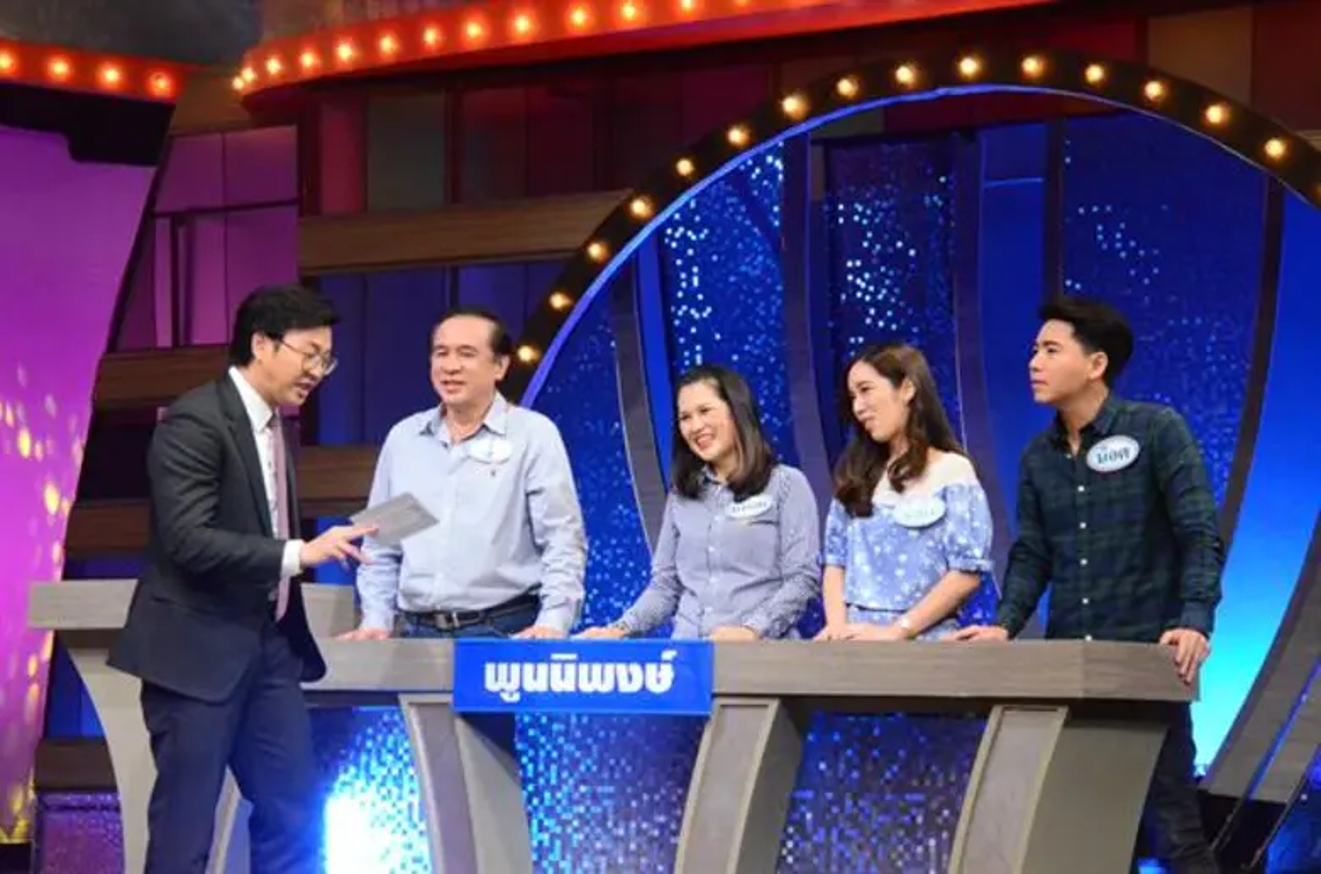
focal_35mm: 99
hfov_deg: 20.7
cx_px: 660
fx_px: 3624
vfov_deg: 13.8
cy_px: 437
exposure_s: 1/160
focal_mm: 66
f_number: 14
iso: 6400
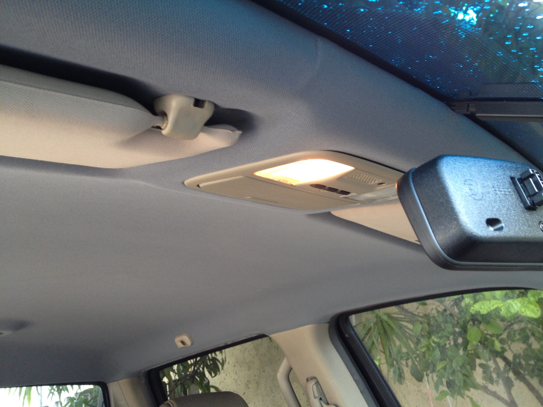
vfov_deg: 40.7
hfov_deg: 52.6
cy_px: 204
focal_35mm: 35
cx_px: 272
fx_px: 549
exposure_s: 1/20
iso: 80
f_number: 2.4
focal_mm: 4.28
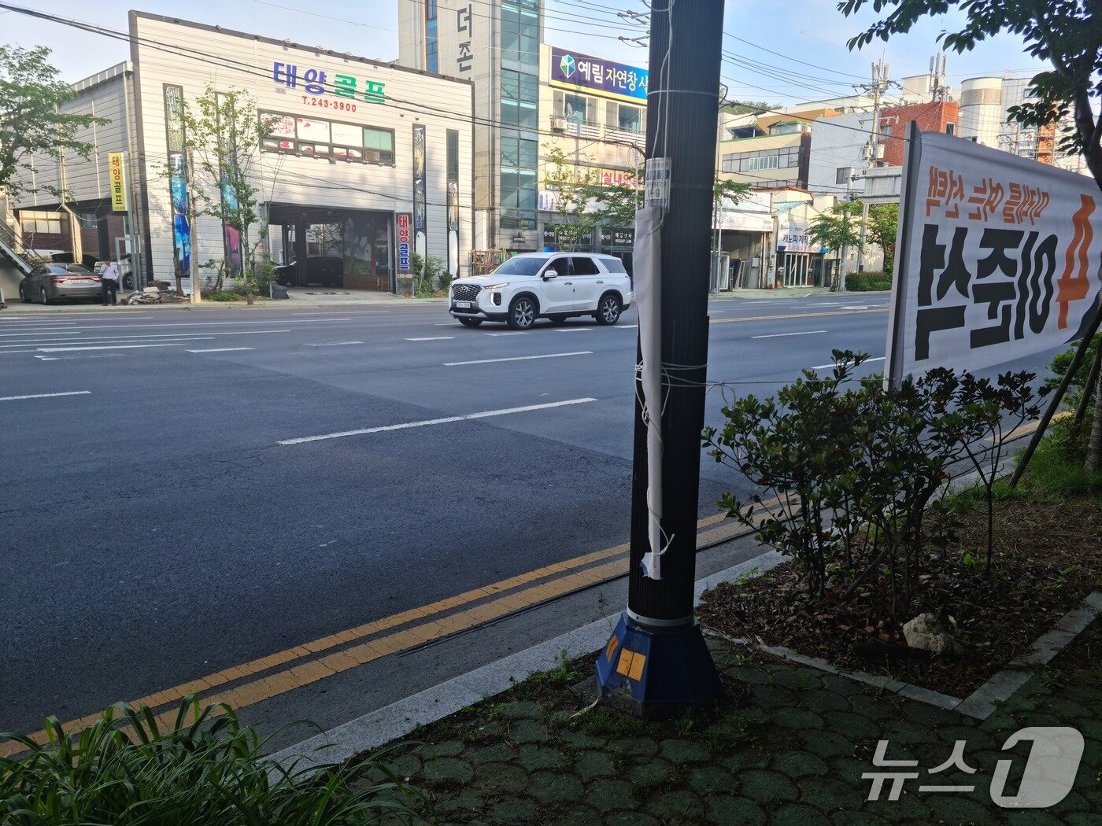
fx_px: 860
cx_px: 551
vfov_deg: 51.4
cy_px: 413
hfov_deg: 65.3
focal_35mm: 27
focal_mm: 5.9
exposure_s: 1/208
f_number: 2
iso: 25
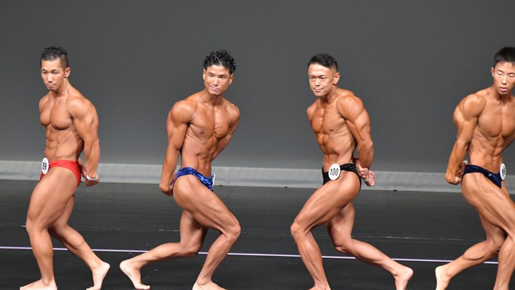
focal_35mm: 363
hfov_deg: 5.9
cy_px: 164
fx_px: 4958
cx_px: 257
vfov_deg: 3.3
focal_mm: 230
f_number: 5.6
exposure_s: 1/400
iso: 5000
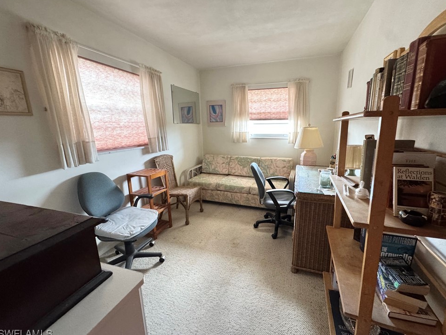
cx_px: 234
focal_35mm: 15
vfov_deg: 81.7
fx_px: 193
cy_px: 165
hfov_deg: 98.1
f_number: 2.2
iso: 400
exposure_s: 1/47
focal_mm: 2.22
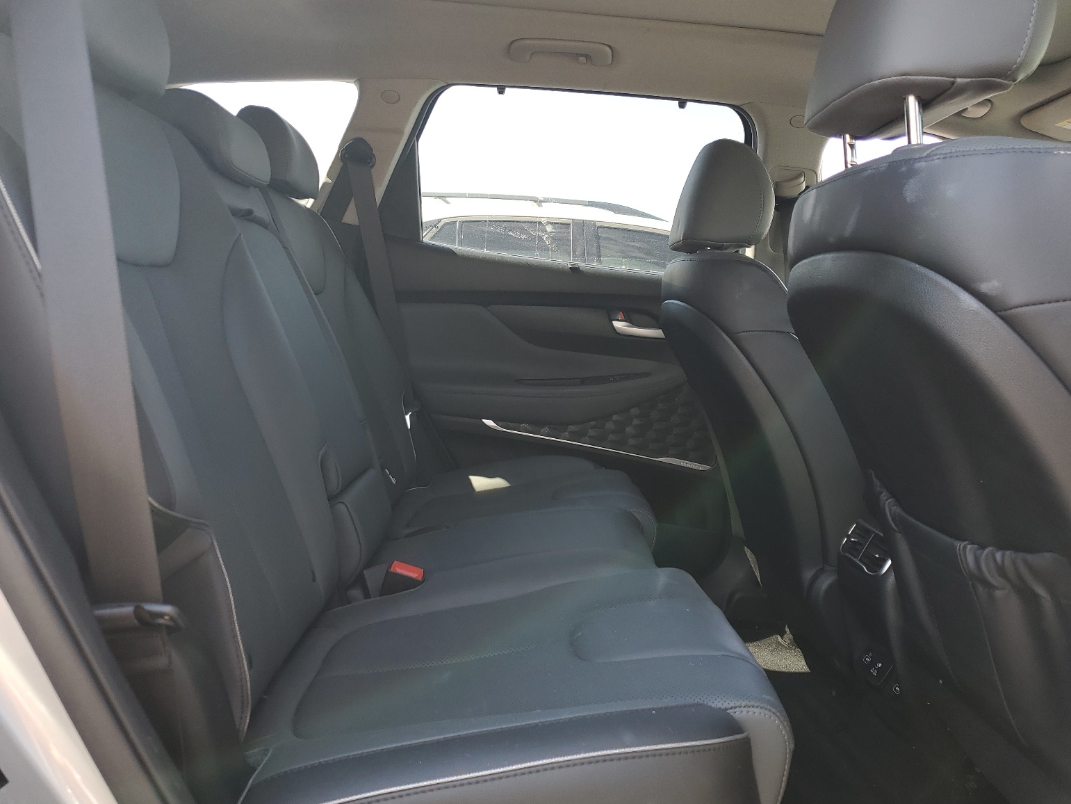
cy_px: 408
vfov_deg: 51.4
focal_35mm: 27
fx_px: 835
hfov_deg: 65.3
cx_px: 532
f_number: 1.5
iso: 50
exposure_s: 1/175
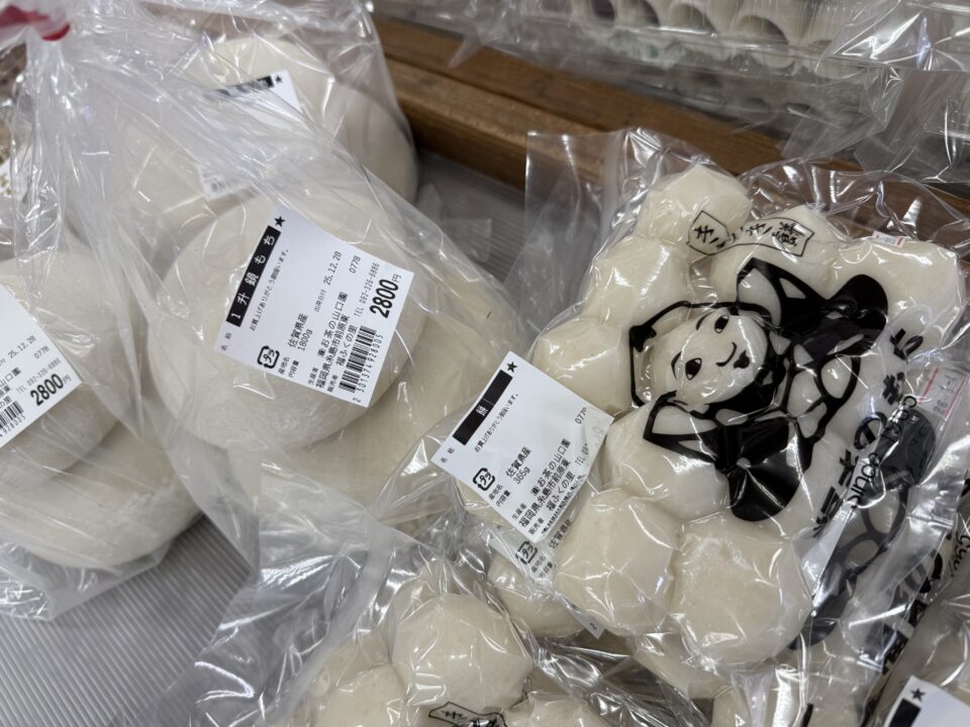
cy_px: 364
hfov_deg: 71.6
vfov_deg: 56.8
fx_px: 673
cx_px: 485
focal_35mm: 24
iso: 100
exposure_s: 1/120
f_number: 1.78
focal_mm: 6.76
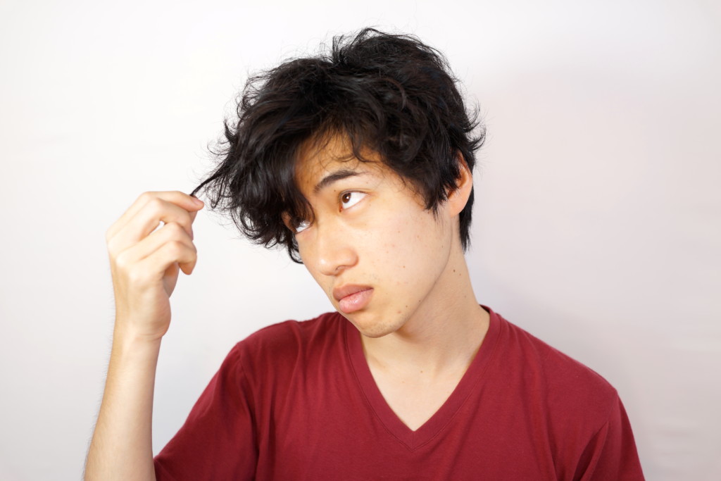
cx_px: 360
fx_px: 701
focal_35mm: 35
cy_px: 240
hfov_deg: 54.4
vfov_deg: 37.9
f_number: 2.8
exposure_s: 1/80
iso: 100
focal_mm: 35
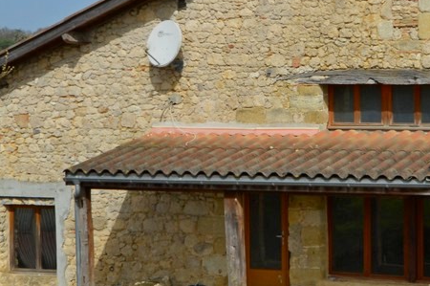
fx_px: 1432
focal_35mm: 120
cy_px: 99
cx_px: 278
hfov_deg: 17.0
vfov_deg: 11.4
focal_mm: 20
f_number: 9
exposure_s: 1/320
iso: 100
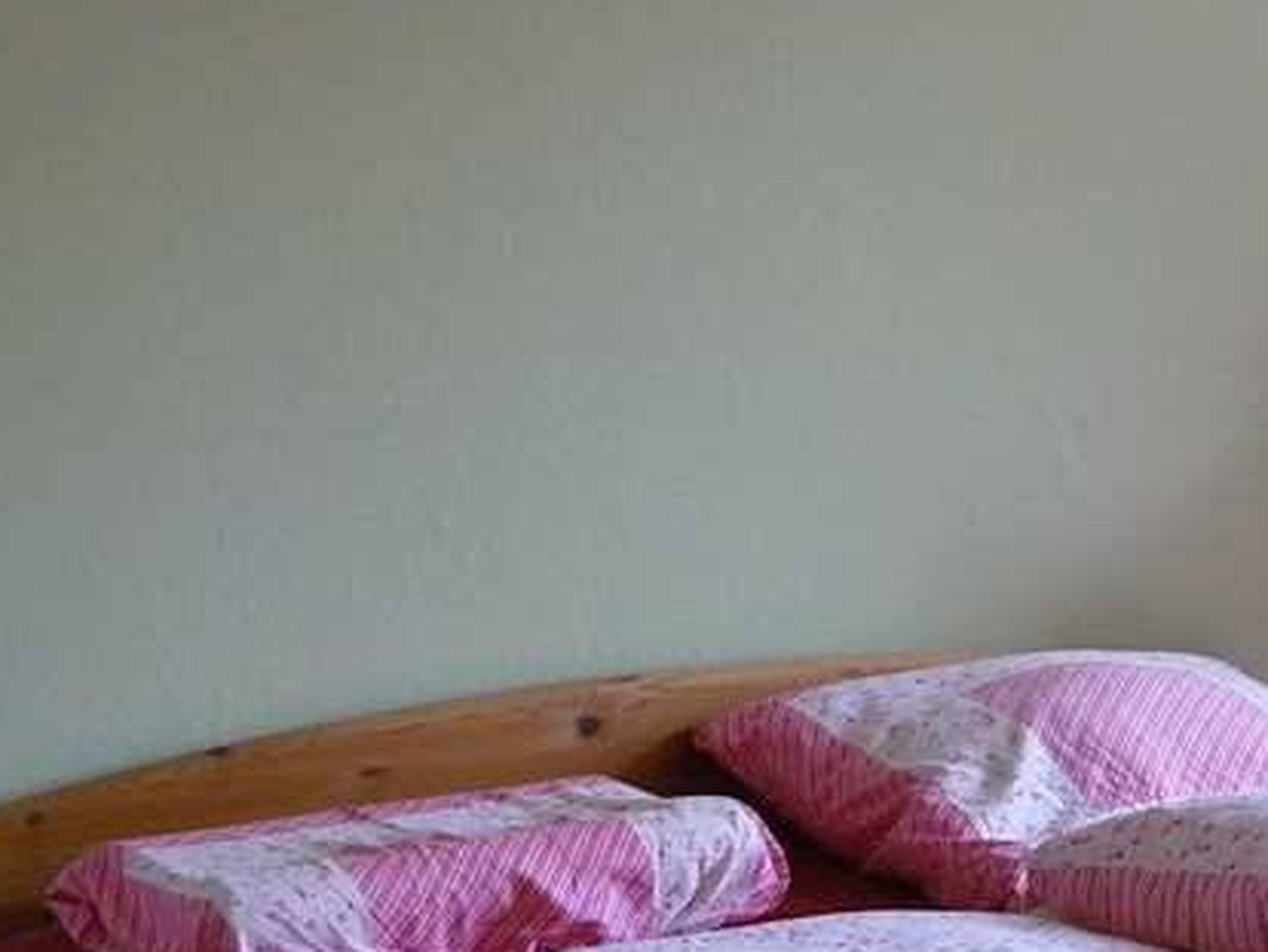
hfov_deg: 21.5
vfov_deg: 16.6
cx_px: 1136
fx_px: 3262
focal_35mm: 89
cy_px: 551
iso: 160
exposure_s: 1/30
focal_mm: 6
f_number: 2.8
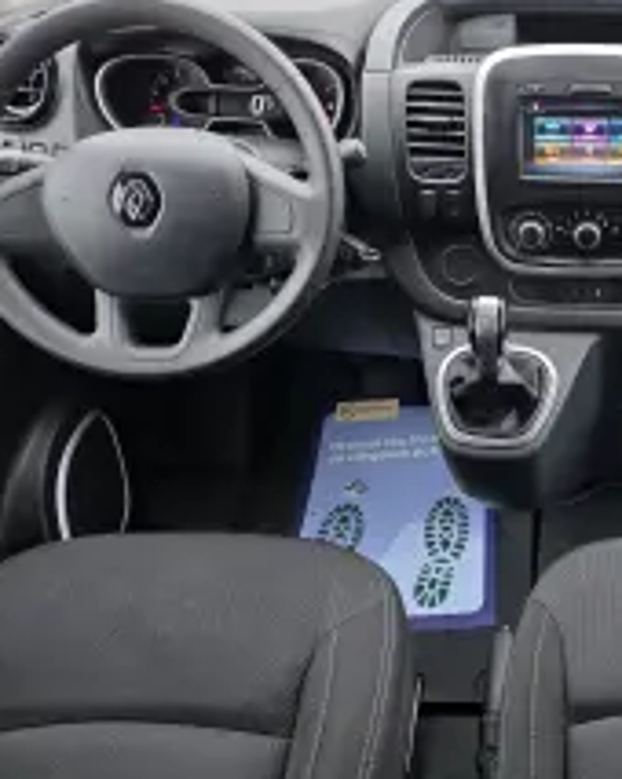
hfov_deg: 36.1
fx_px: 876
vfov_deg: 47.6
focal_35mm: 38
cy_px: 300
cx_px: 589
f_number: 1.7
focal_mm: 6.25
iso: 160
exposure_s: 1/100
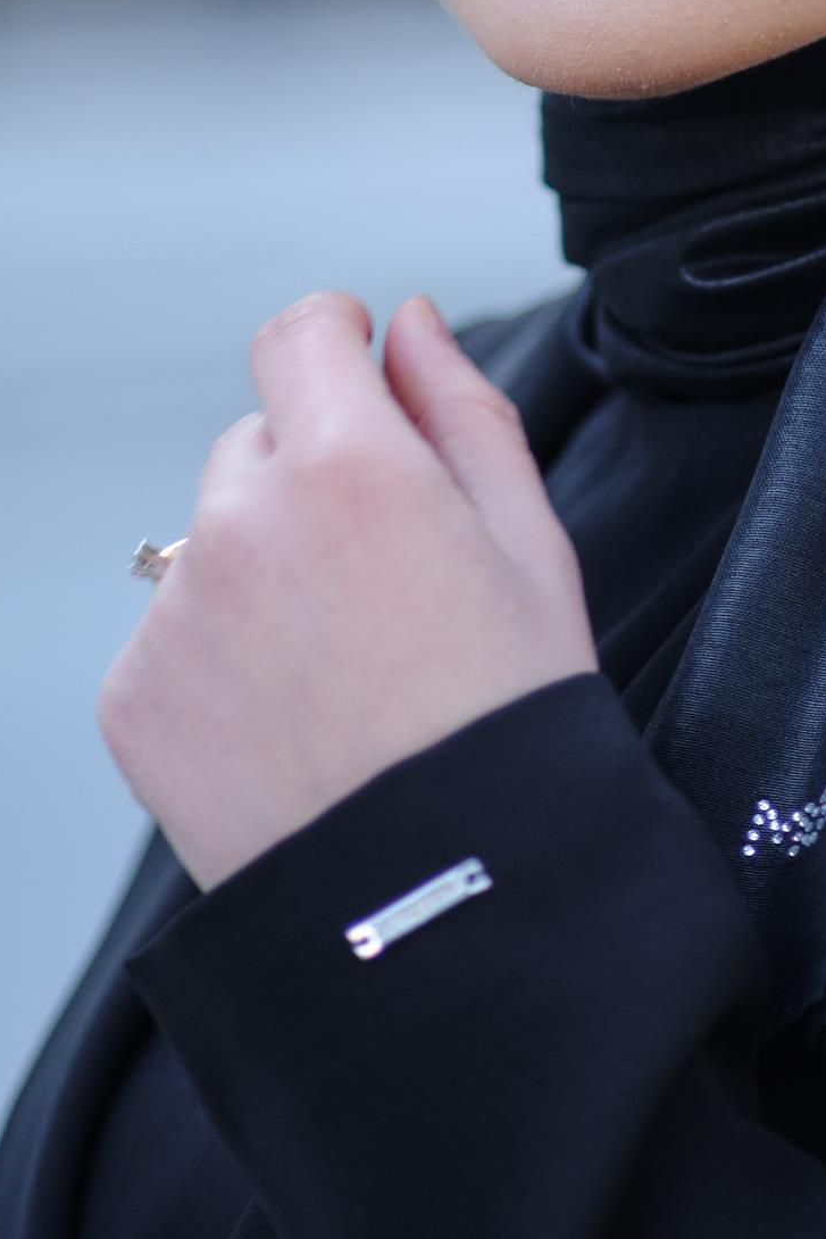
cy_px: 184
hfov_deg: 4.3
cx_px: 790
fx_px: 10906
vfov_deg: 6.5
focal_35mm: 317
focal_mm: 85
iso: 500
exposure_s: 1/500
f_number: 1.8
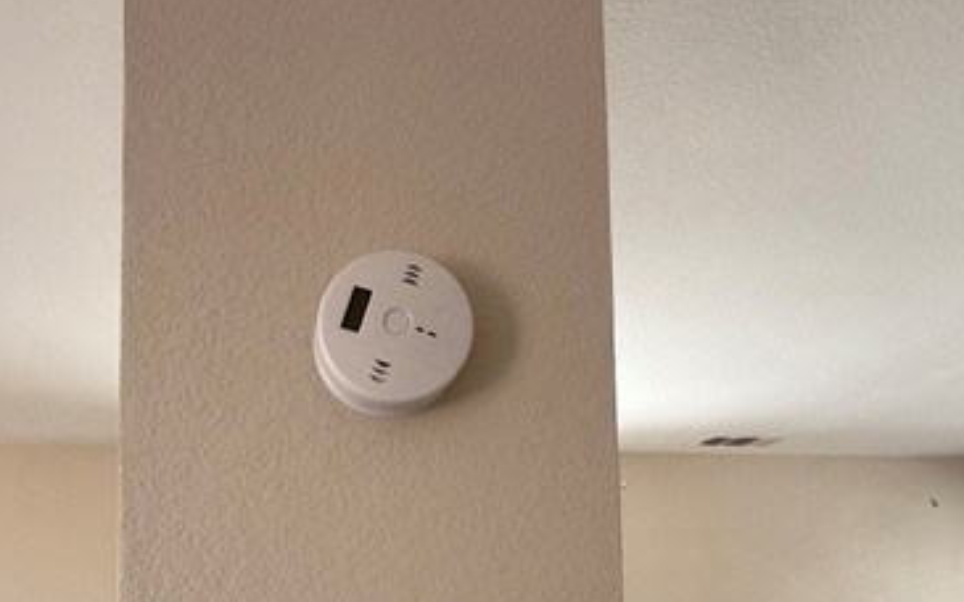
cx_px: 288
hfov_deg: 67.6
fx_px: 683
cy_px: 570
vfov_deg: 42.5
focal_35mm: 26
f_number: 2.2
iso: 64
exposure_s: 1/99
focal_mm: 2.22
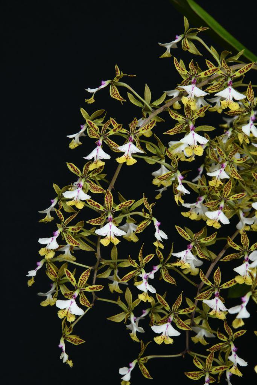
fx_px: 1284
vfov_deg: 17.1
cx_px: 128
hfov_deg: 11.4
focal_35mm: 120
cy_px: 192
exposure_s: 1/4
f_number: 22
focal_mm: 120
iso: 250
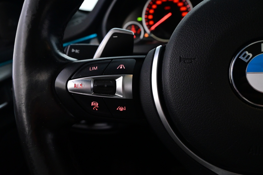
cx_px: 132
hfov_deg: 61.9
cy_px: 88
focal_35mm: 30
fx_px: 219
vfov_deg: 43.6
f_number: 6.3
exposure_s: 1/30
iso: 4000
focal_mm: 20
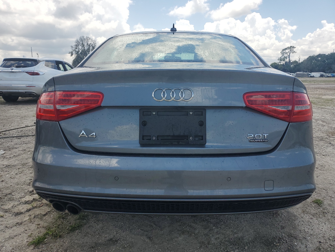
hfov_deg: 67.3
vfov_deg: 53.1
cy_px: 126
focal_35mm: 26
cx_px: 168
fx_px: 252
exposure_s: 1/3333
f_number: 1.5
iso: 50
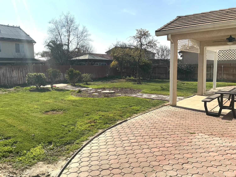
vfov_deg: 48.2
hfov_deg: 61.7
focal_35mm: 29
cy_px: 88
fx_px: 198
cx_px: 118
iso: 25
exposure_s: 1/2801
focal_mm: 3
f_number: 1.8
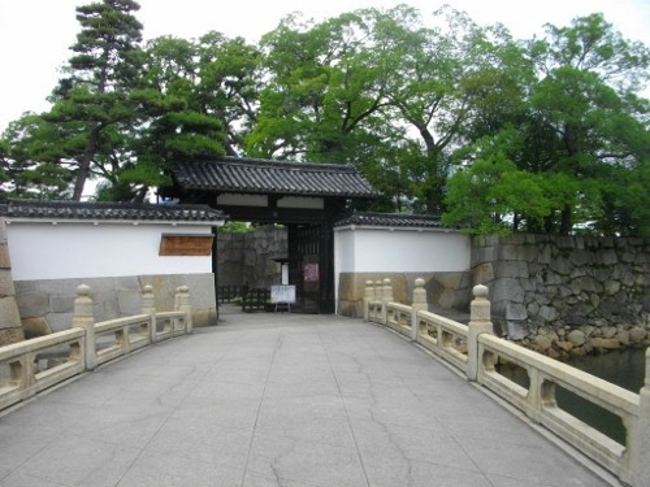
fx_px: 601
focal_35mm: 32
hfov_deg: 56.8
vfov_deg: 44.2
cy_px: 244
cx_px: 325
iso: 100
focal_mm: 5.7
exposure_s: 1/200
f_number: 5.5
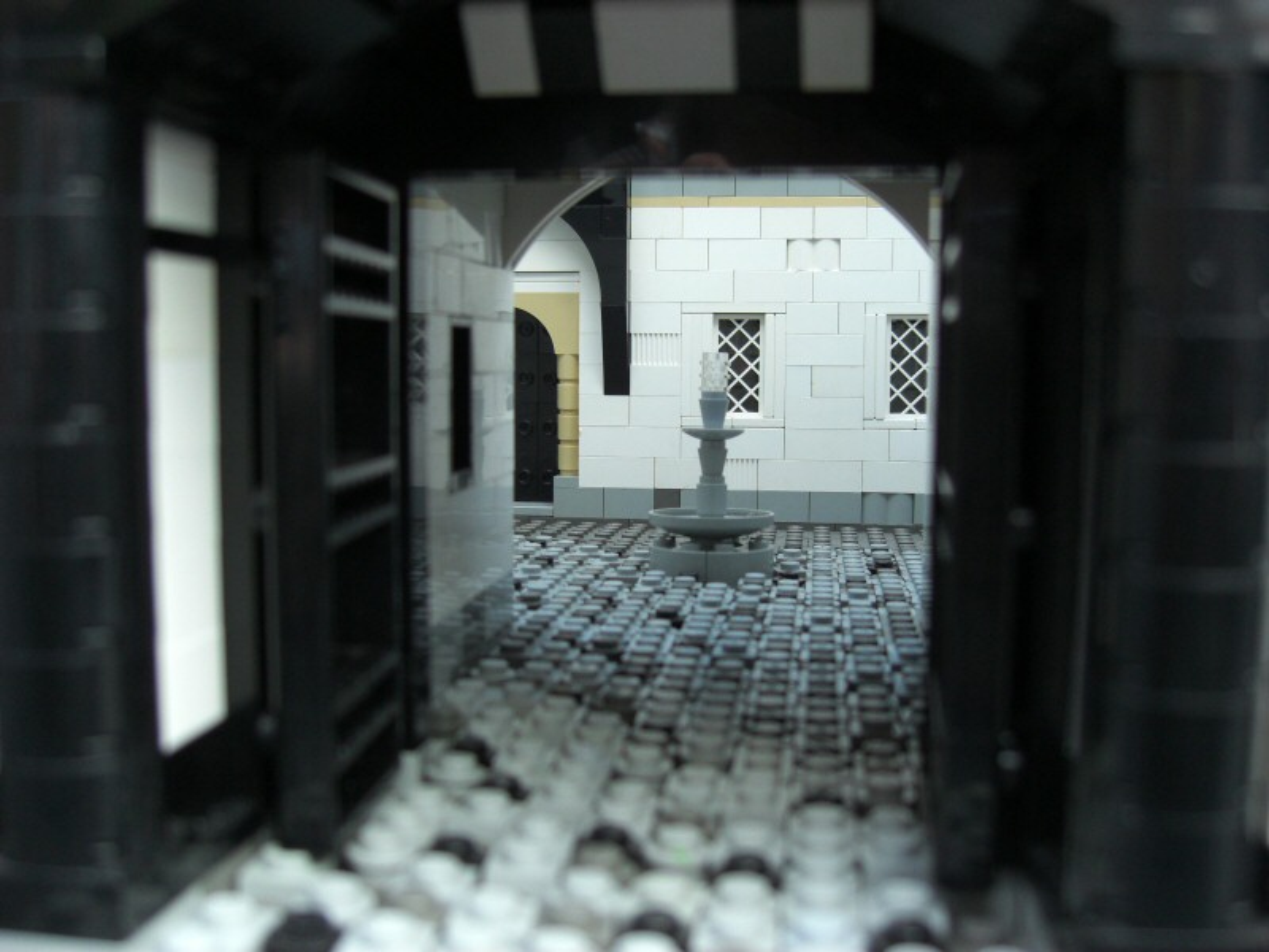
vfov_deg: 37.7
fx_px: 1393
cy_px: 476
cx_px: 634
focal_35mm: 38
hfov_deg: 49.0
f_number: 2.8
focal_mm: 7.9
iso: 200
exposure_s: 1/60
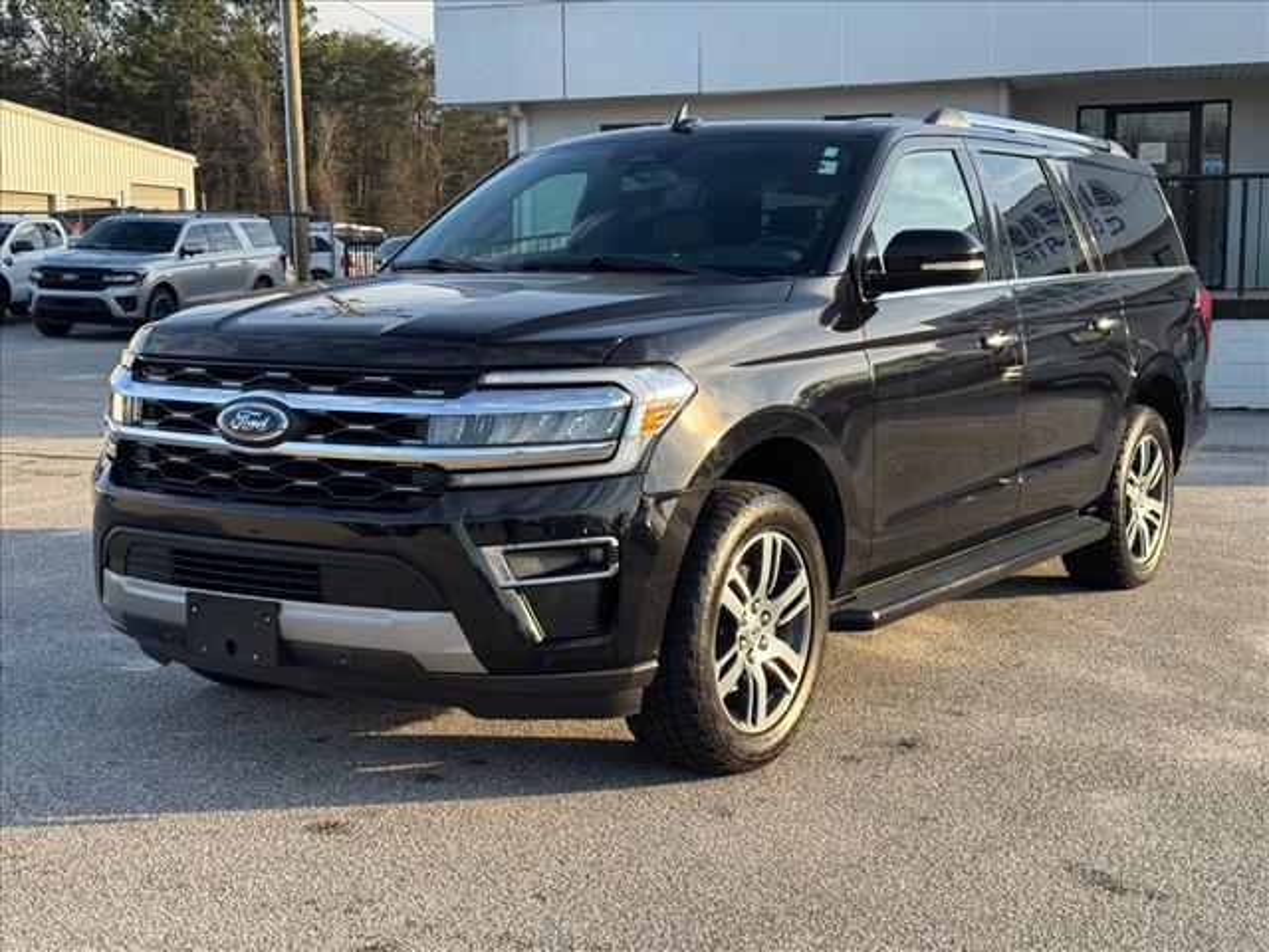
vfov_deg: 30.3
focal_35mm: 48
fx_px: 1760
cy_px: 476
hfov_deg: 39.7
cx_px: 634
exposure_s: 1/822
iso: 64
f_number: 1.78
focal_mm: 6.76
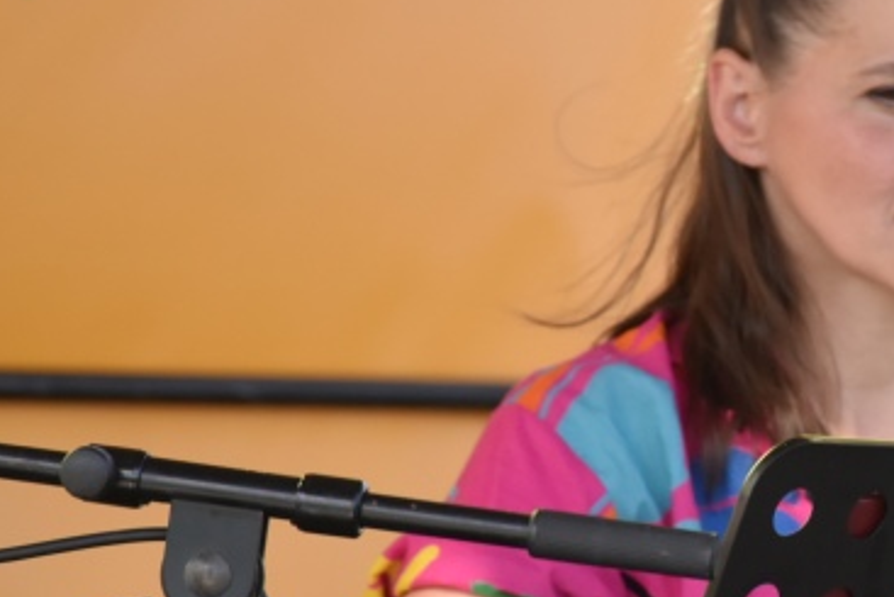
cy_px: 312
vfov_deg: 2.5
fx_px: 13638
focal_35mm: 549
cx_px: 962
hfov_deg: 3.7
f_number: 5.6
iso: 800
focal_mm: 140
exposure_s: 1/800
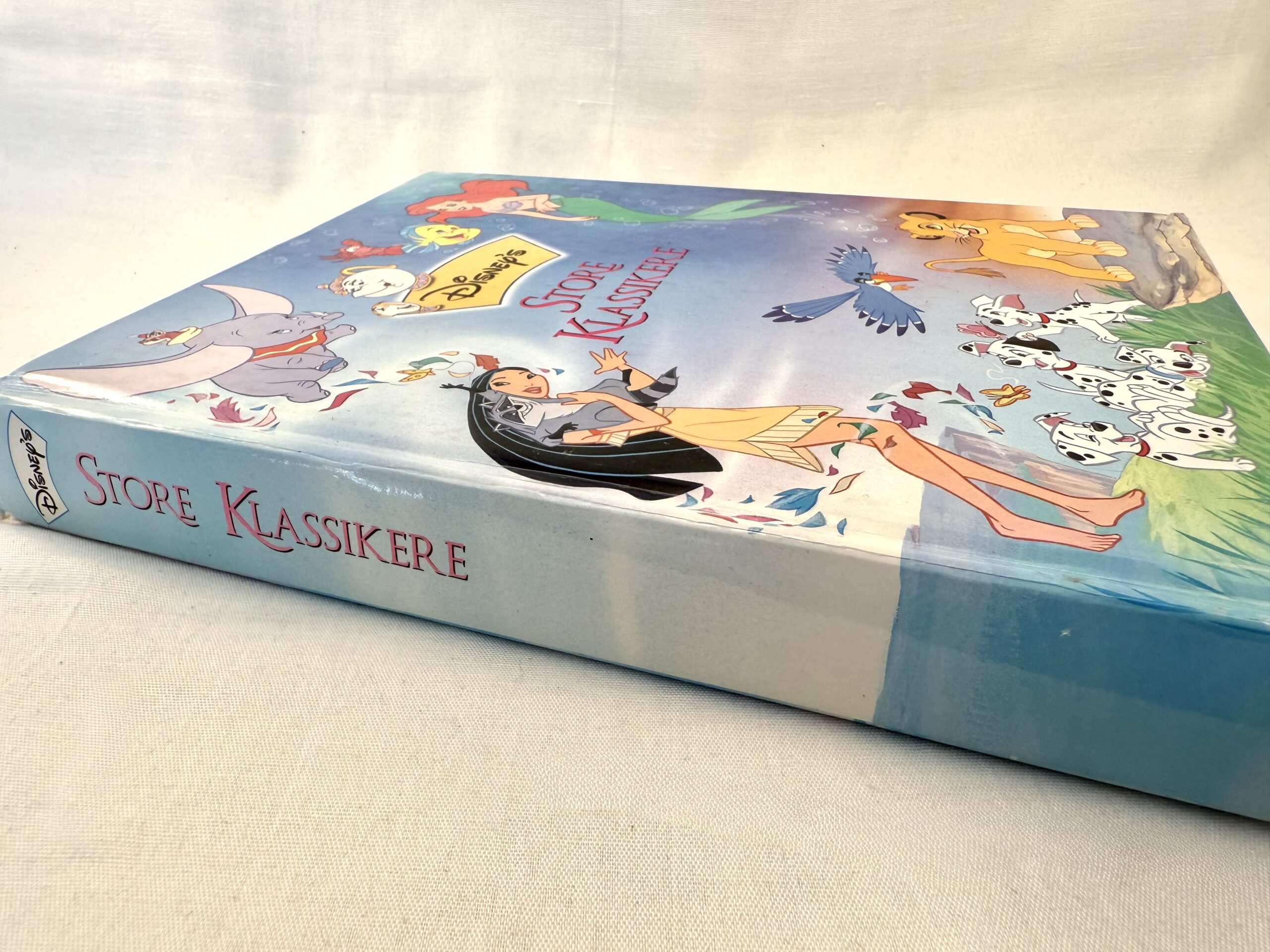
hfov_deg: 71.6
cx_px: 635
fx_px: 881
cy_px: 476
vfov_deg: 56.8
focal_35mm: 24
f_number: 2.2
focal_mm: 2.22
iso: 50
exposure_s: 1/100
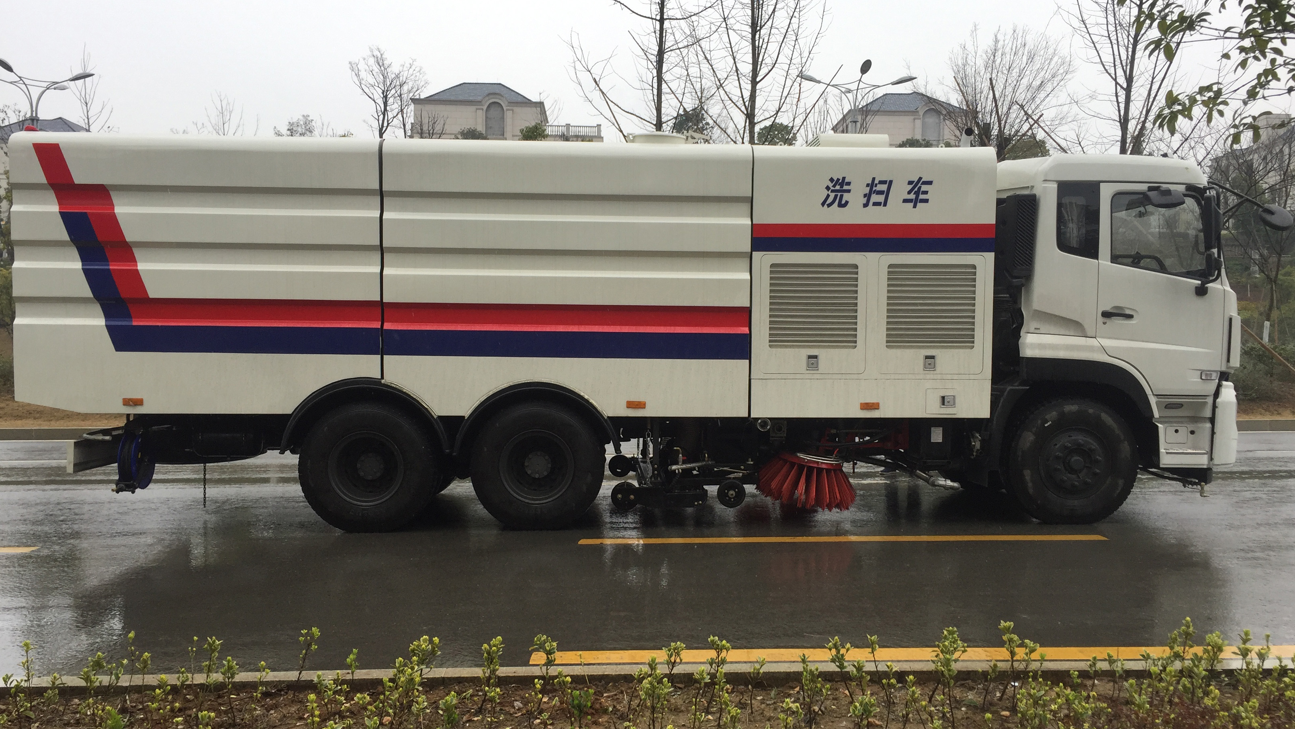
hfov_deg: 61.0
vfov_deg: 36.6
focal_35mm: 32
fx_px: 1099
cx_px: 646
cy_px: 406
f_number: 2.2
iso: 32
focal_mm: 4.15
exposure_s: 1/746
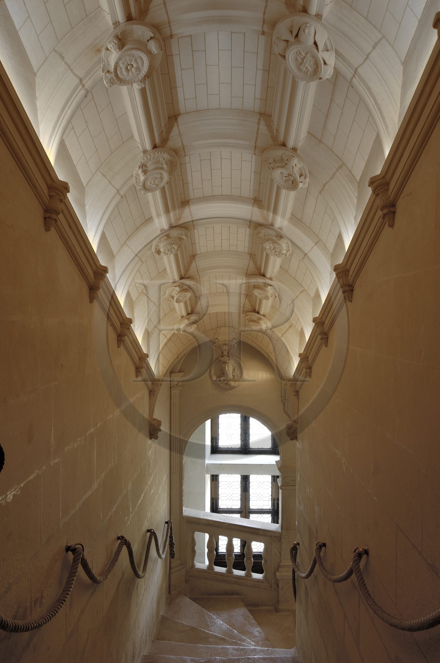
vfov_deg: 64.6
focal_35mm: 28
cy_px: 332
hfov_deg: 45.5
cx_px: 220
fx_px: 524
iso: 100
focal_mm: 19
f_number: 8
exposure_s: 1/4
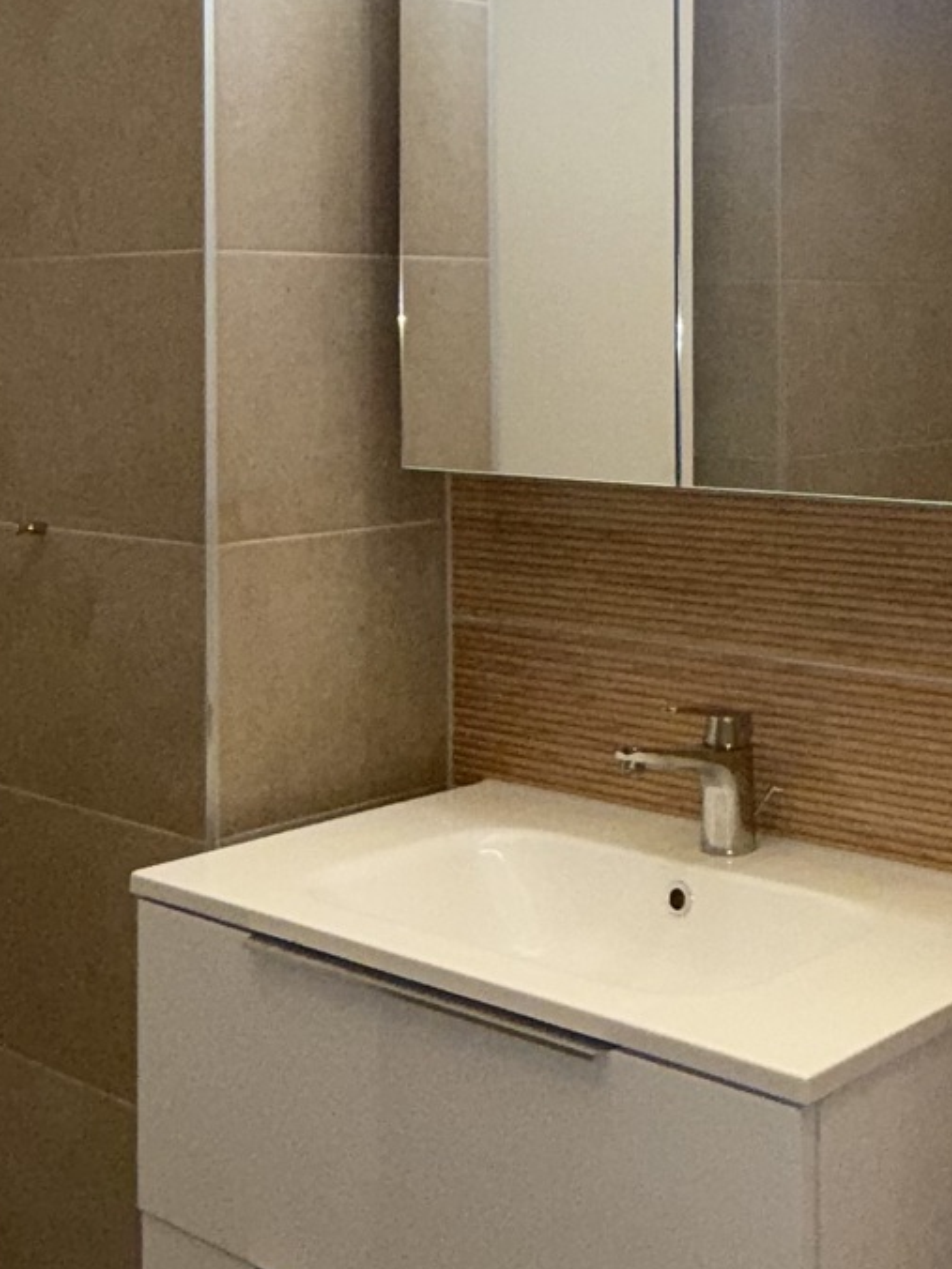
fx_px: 1943
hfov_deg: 27.0
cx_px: 753
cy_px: 323
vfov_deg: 35.4
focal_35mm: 53
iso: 80
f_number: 2.2
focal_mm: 2.22
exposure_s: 1/122
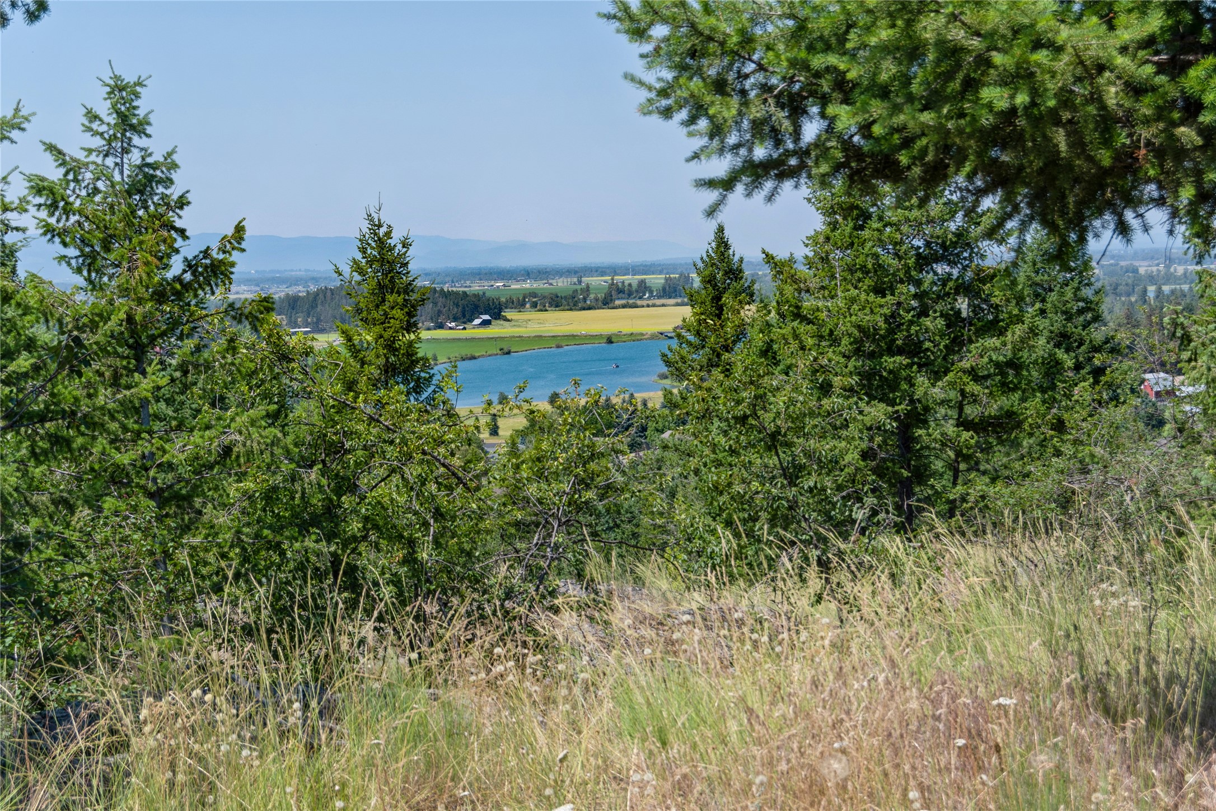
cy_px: 406
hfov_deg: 24.8
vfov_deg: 16.7
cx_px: 608
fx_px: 2770
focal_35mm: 82
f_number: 6.3
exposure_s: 1/320
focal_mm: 55
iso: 100
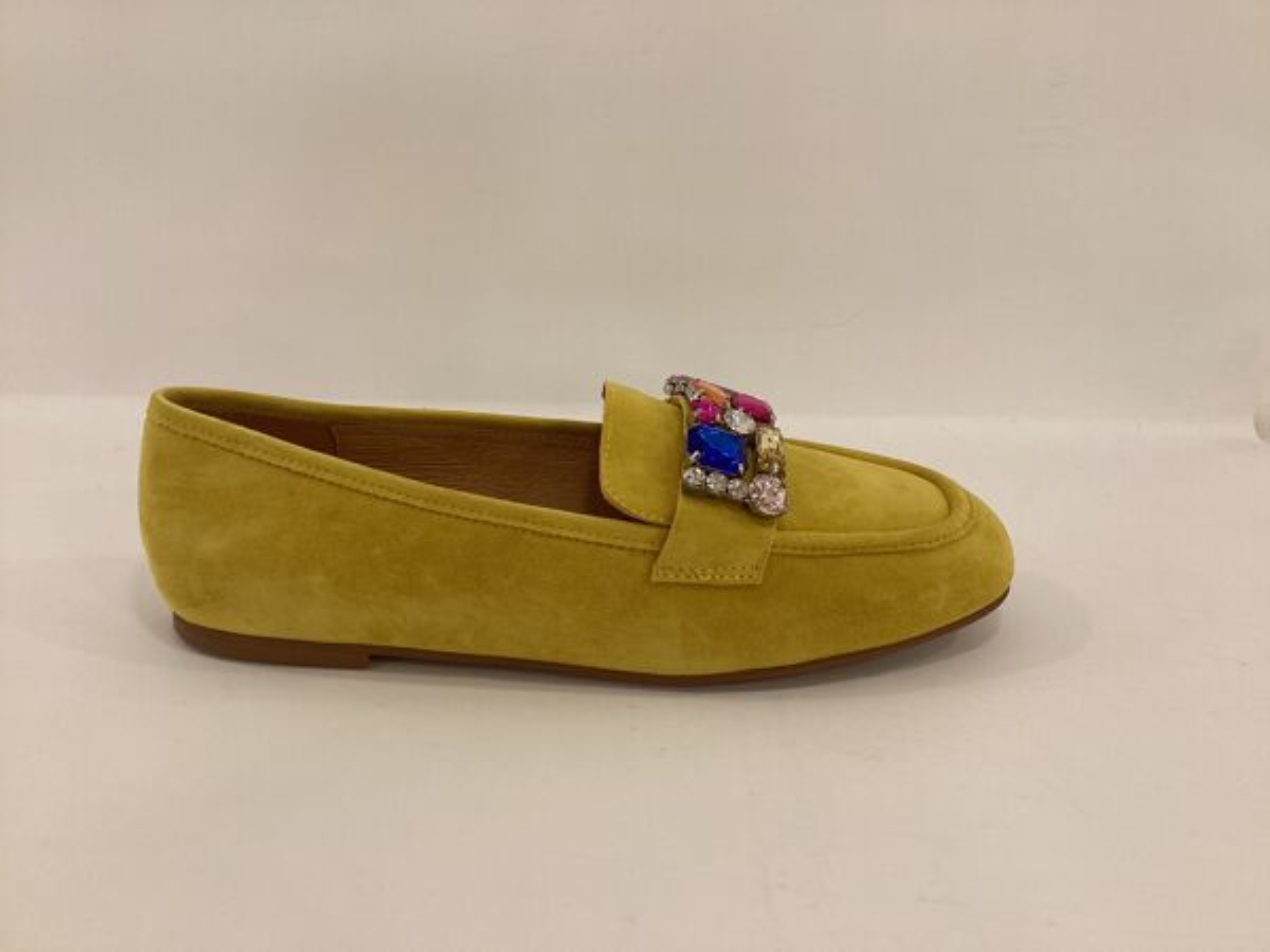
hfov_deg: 58.4
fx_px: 1137
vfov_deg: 45.4
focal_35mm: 31
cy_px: 476
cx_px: 635
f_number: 2.4
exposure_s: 1/100
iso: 40
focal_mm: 3.3
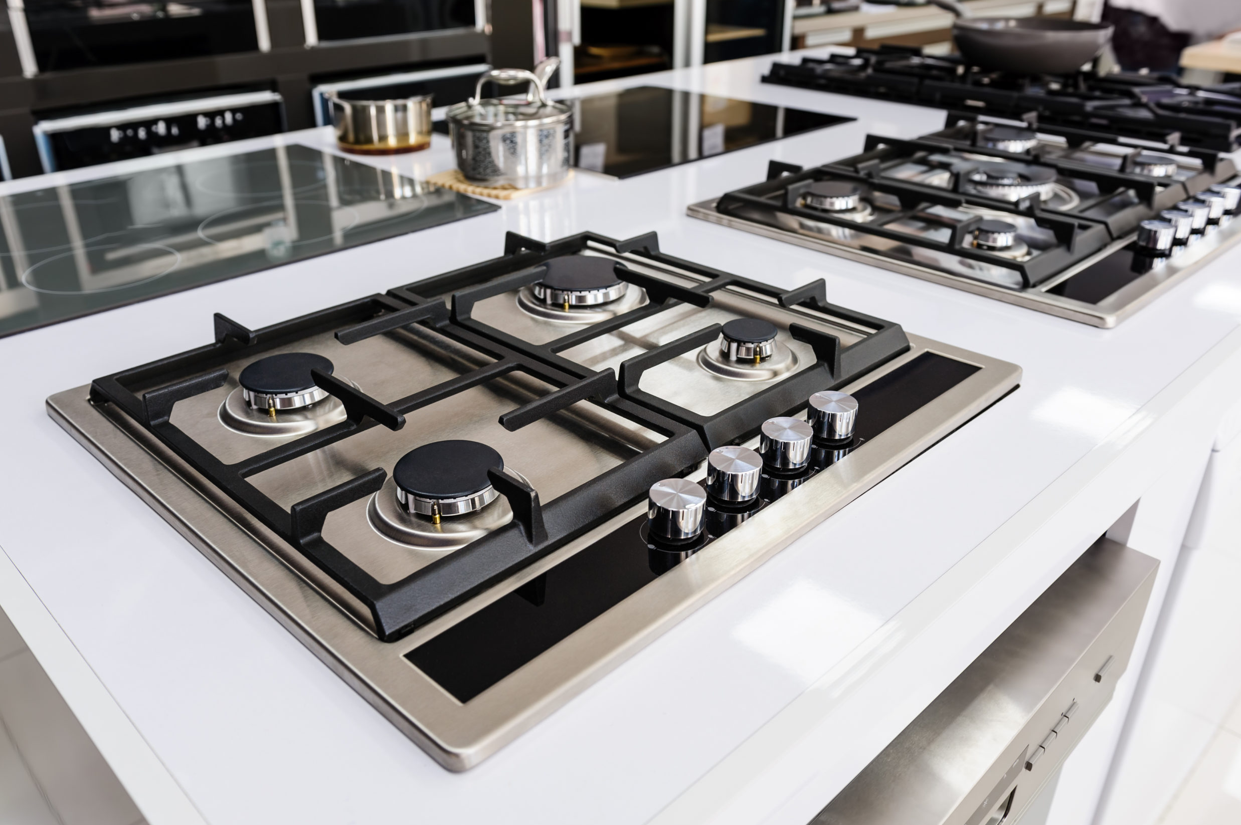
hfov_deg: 62.0
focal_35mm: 30
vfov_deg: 43.5
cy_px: 413
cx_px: 606
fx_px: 1033
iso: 200
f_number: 5
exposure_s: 1/40
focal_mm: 29
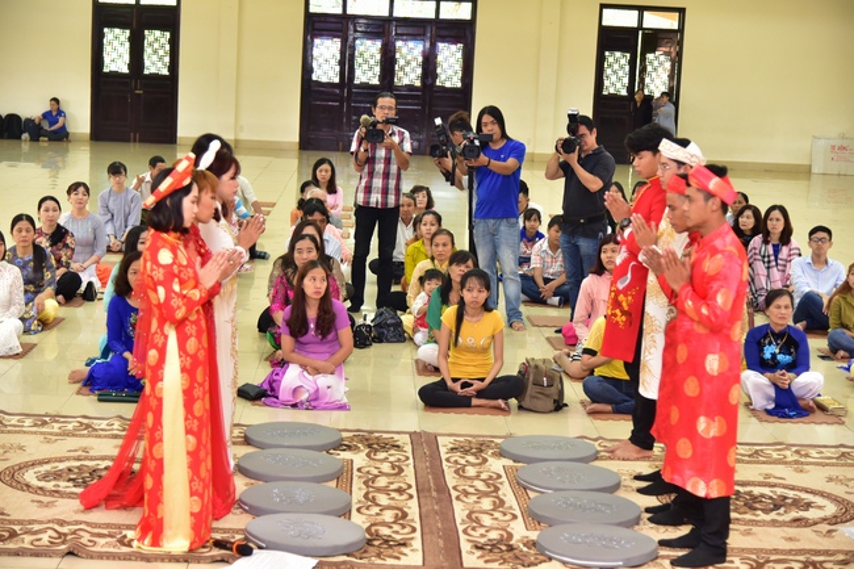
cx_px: 427
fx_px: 1541
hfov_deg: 31.0
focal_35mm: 65
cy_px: 284
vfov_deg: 20.9
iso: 800
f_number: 4
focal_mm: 65
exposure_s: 1/40
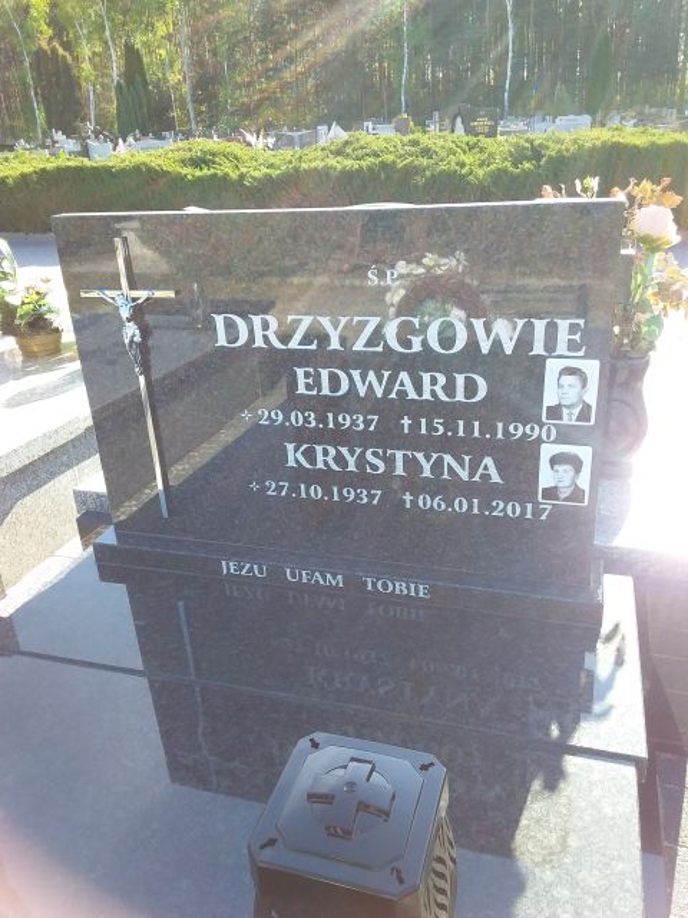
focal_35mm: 28
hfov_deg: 49.7
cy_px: 459
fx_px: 742
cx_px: 344
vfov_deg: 63.4
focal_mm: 2.91
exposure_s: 1/196
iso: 40
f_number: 1.9
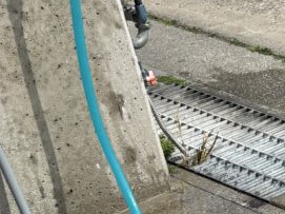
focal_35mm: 115
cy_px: 284
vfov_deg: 12.4
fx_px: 946
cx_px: 606
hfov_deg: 13.9
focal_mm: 5.96
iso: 50
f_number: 1.6
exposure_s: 1/4082
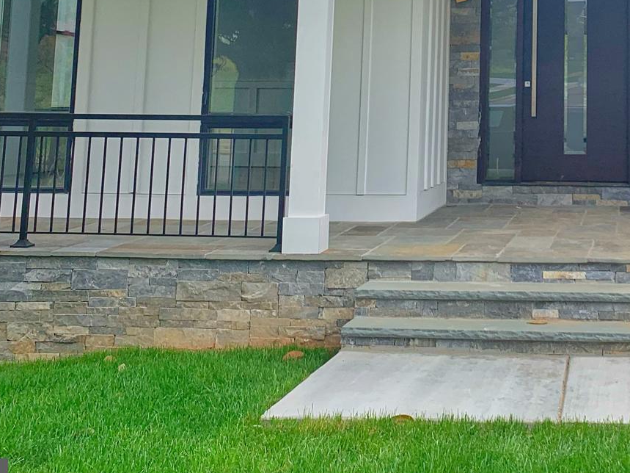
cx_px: 576
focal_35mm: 62
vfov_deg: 22.3
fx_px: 1128
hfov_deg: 29.8
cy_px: -46
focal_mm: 4.25
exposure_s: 1/835
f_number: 1.8
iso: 25
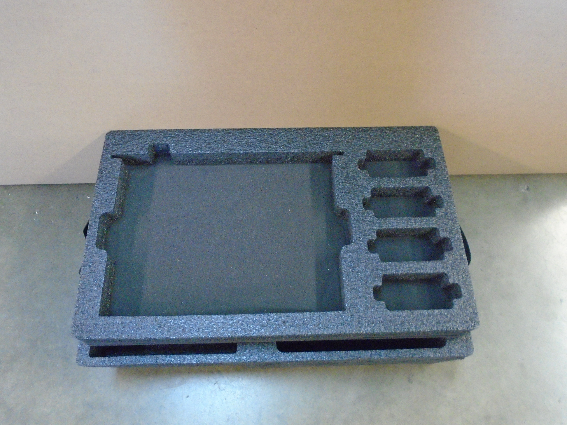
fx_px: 426
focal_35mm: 26
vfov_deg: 53.1
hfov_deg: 67.3
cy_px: 212
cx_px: 284
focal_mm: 4.6
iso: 800
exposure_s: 1/13
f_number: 3.2
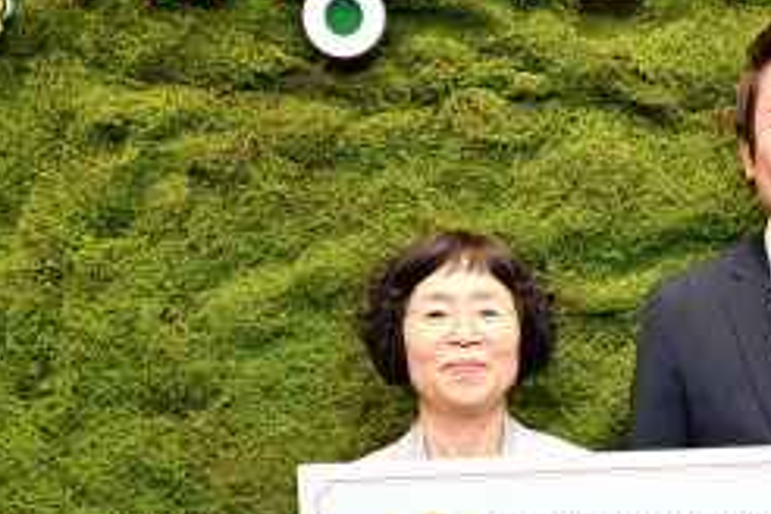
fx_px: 1225
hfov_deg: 33.8
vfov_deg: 23.5
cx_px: 624
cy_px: 386
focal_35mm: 57
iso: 5000
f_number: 7.1
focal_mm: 23.5
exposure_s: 1/160
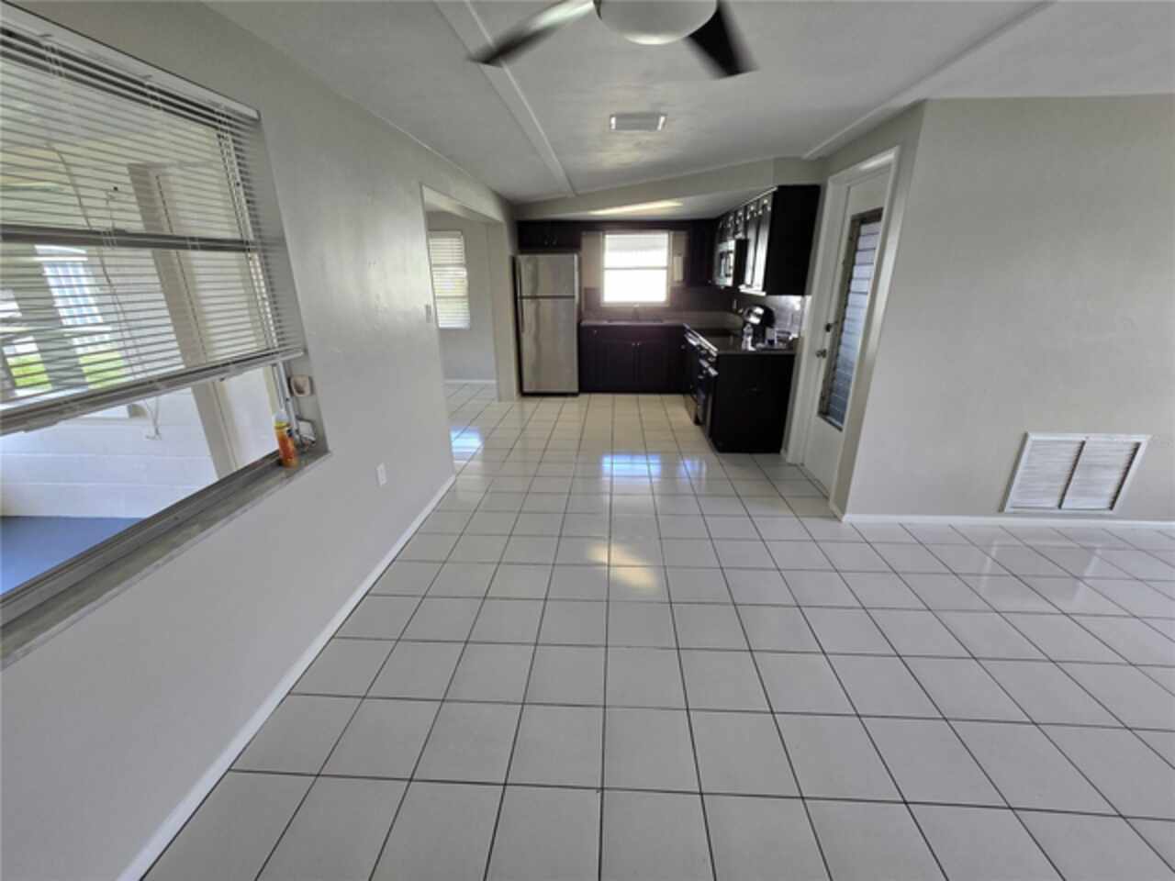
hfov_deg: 106.2
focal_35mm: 13
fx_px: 441
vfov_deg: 89.9
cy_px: 440
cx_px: 588
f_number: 2.2
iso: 125
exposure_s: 1/60
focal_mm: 2.2
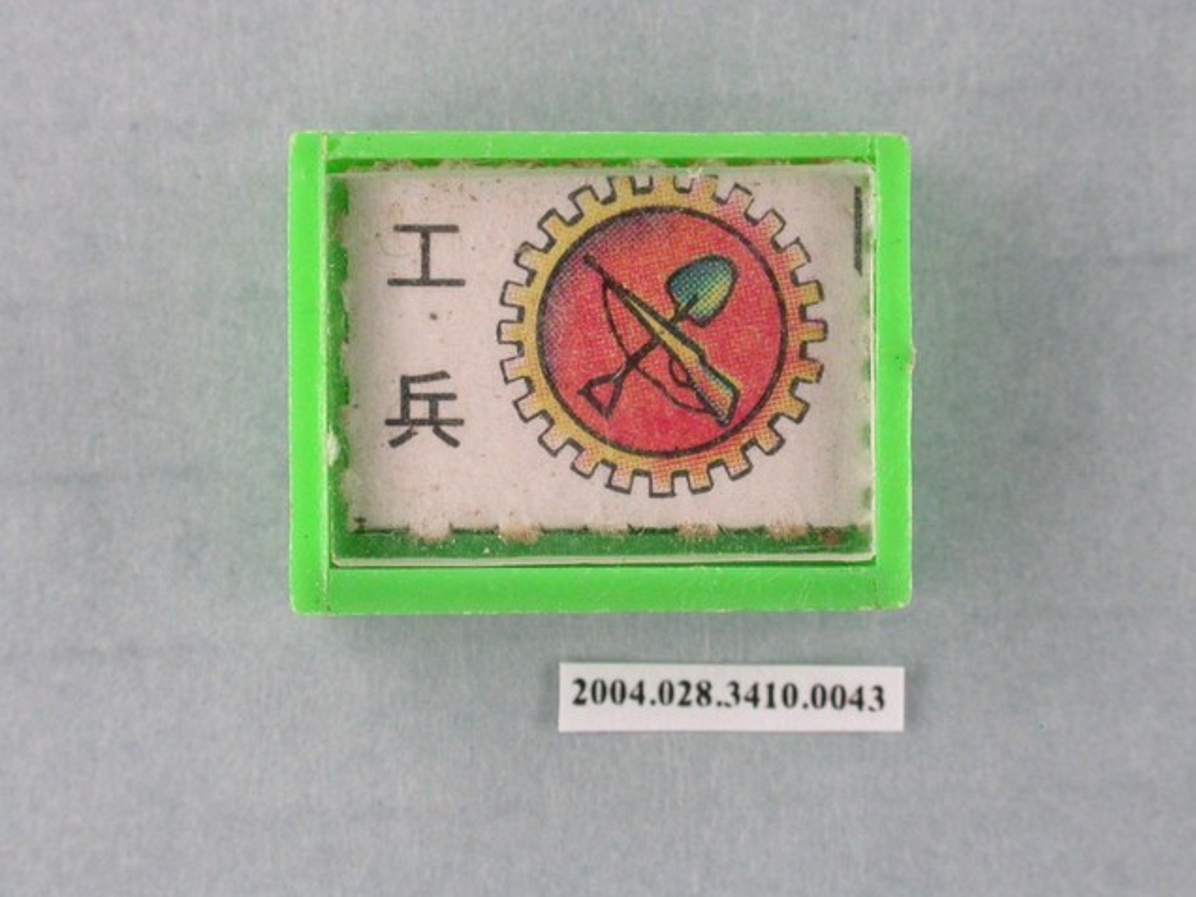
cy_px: 449
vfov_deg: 10.2
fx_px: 5010
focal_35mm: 145
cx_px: 598
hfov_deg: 13.6
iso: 200
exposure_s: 1/30
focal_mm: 29.9
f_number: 6.2
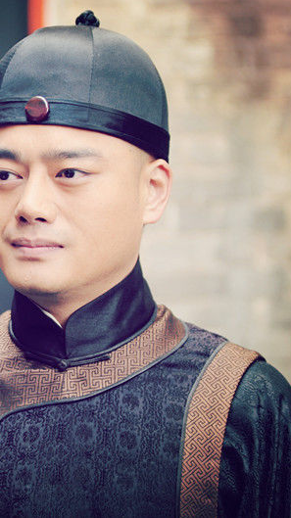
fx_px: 2610
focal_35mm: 190
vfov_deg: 11.3
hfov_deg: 6.3
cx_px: -47
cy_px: 259
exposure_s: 1/60
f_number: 2.8
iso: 200
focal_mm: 80
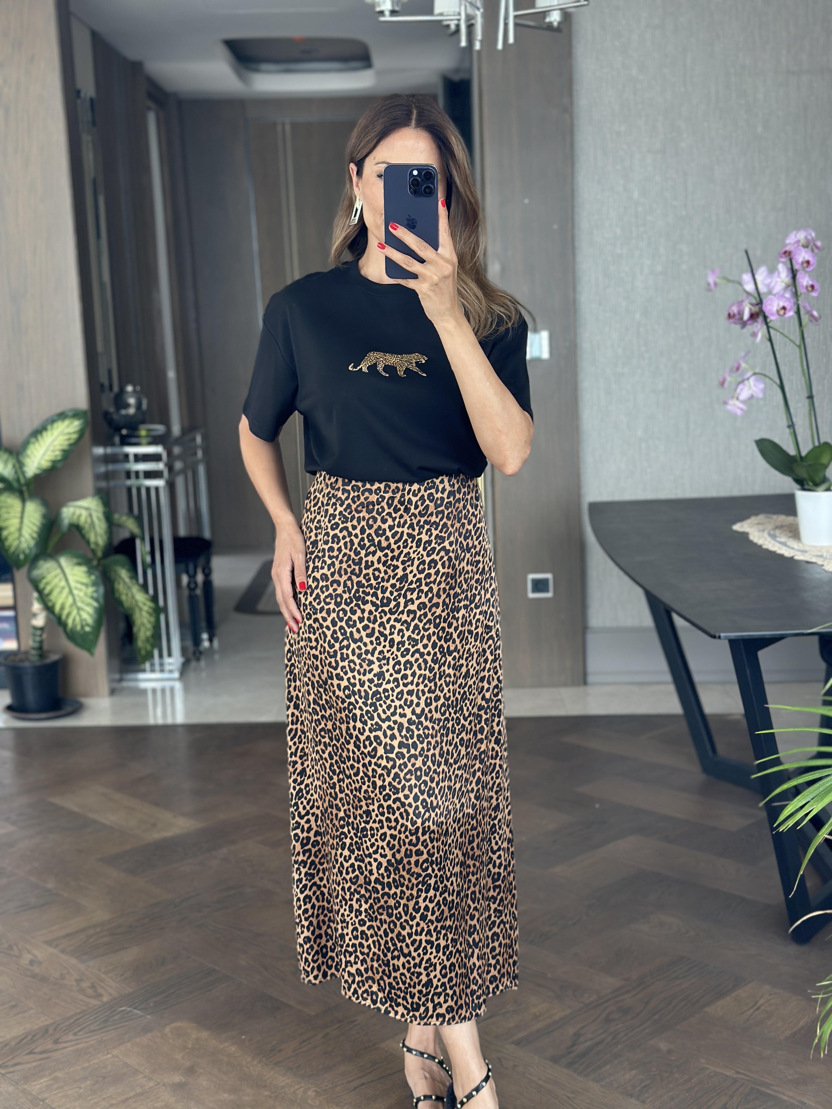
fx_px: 1538
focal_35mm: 48
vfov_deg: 39.7
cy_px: 554
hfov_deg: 30.3
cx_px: 416
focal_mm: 6.86
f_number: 1.78
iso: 125
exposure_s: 1/121
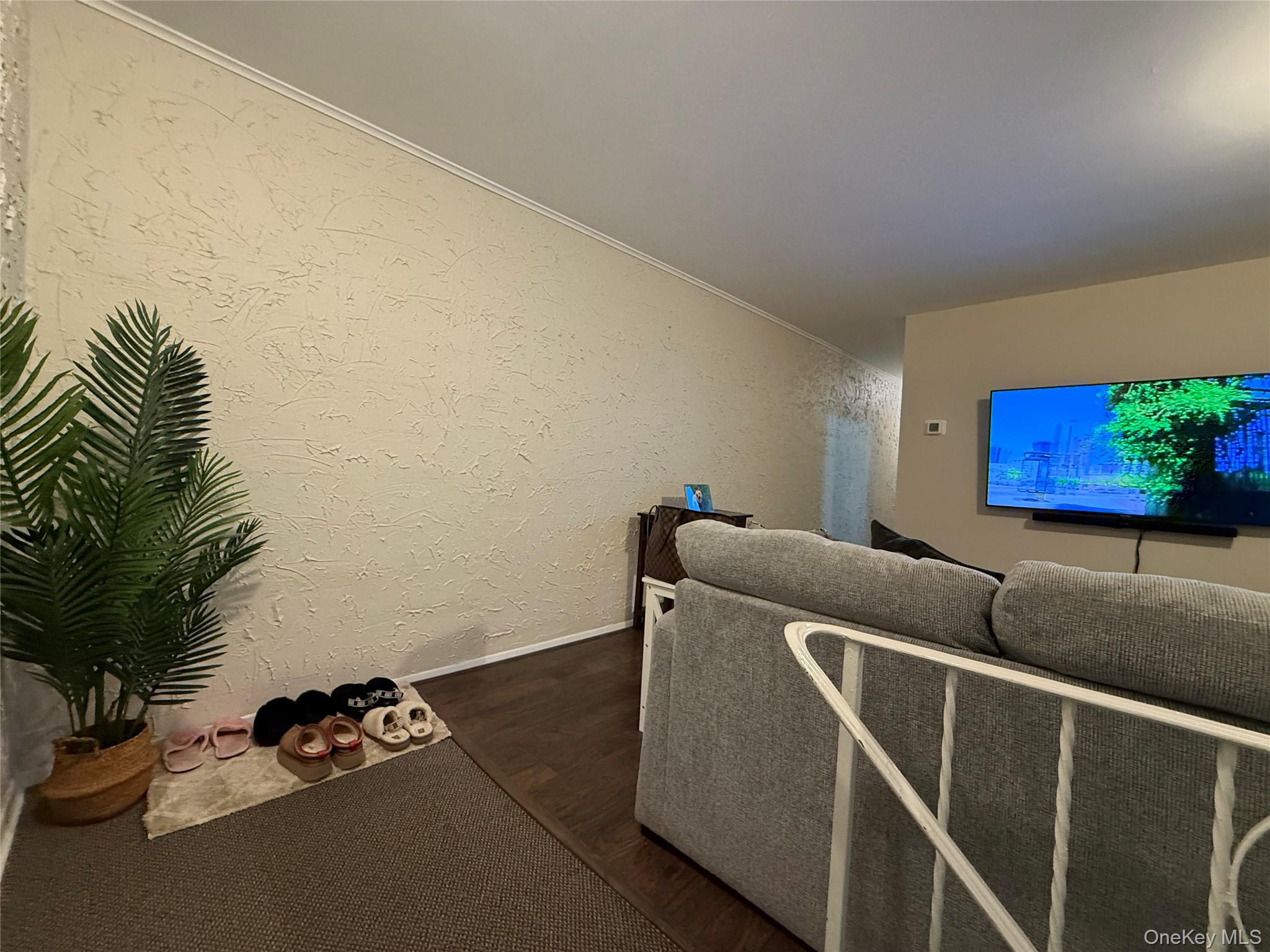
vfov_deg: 85.7
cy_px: 476
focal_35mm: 14
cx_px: 635
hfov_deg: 102.1
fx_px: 514
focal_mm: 2.22
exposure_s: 1/60
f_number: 2.2
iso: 400
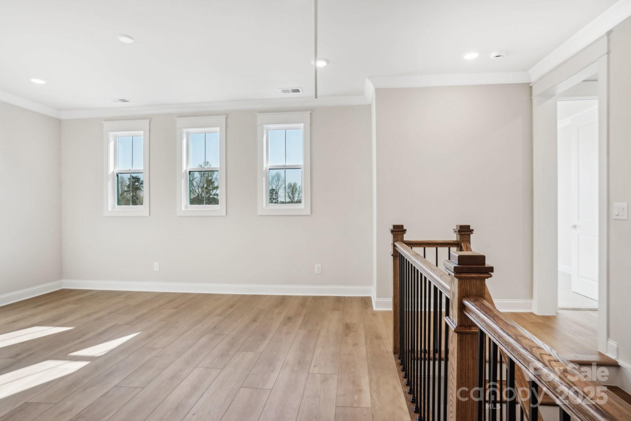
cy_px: 210
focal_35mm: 18
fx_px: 315
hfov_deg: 90.0
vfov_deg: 67.4
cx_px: 316
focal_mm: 18
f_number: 8
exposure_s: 1/100
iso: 400
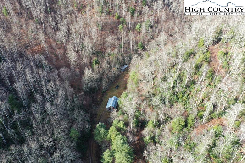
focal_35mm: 28
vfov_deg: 46.4
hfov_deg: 65.5
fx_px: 190
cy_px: 82
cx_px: 122
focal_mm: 10.26
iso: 100
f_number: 4.5
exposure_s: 1/200
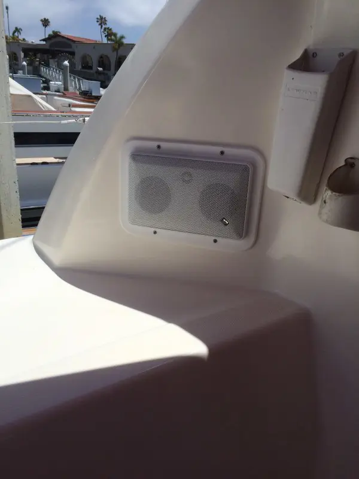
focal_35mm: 29
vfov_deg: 61.7
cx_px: 180
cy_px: 240
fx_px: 401
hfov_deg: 48.2
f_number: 2.2
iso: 32
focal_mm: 4.15
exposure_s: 1/4566
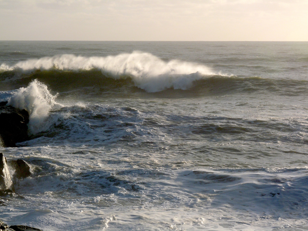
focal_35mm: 117
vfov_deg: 12.7
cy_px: 116
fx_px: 1041
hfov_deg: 16.8
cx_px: 154
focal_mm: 20.8
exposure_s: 1/1300
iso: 100
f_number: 5.6
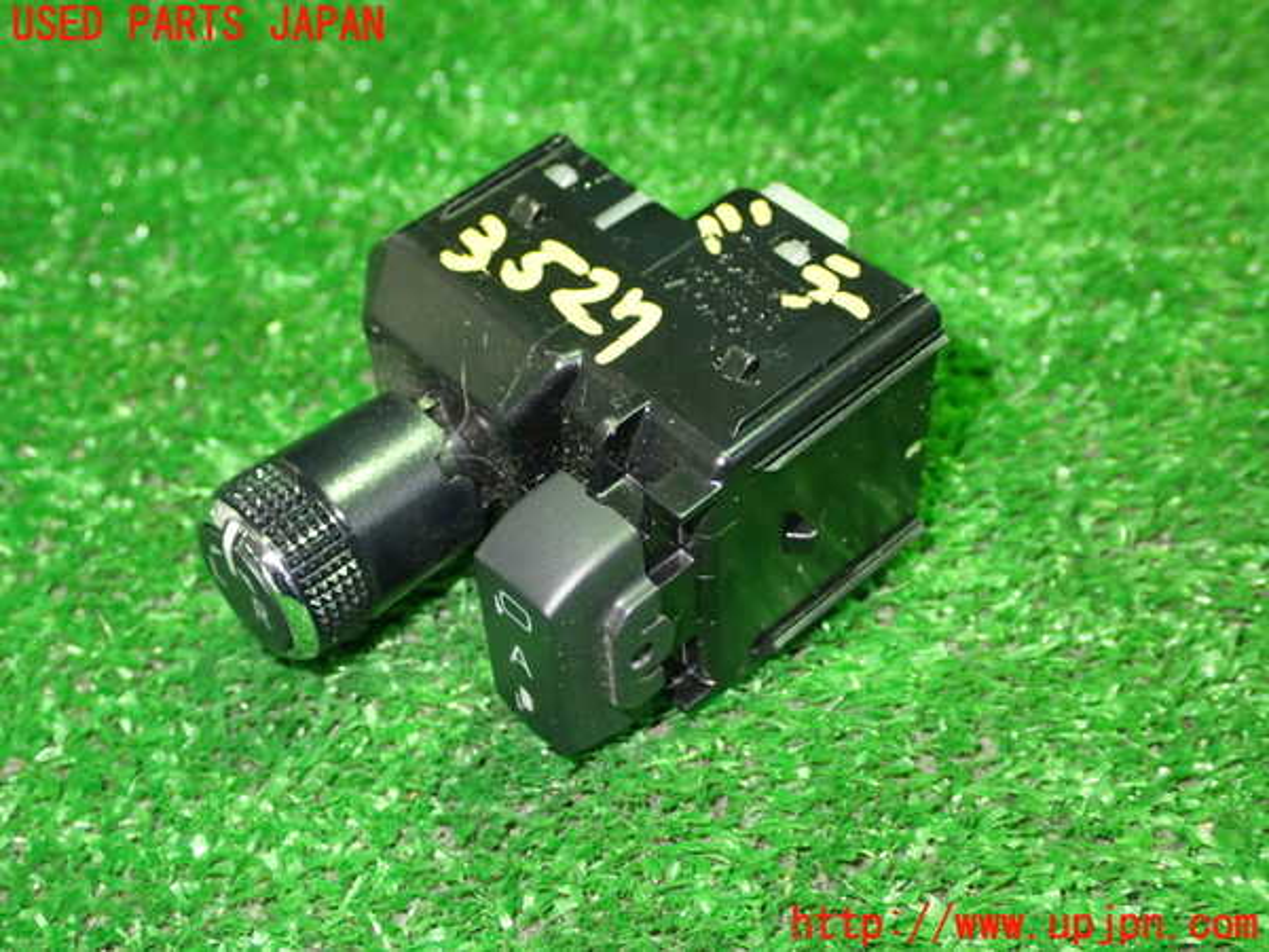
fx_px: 1833
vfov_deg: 29.1
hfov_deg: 38.2
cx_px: 634
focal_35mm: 50
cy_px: 476
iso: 800
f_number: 3.2
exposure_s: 1/15
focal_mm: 9.01
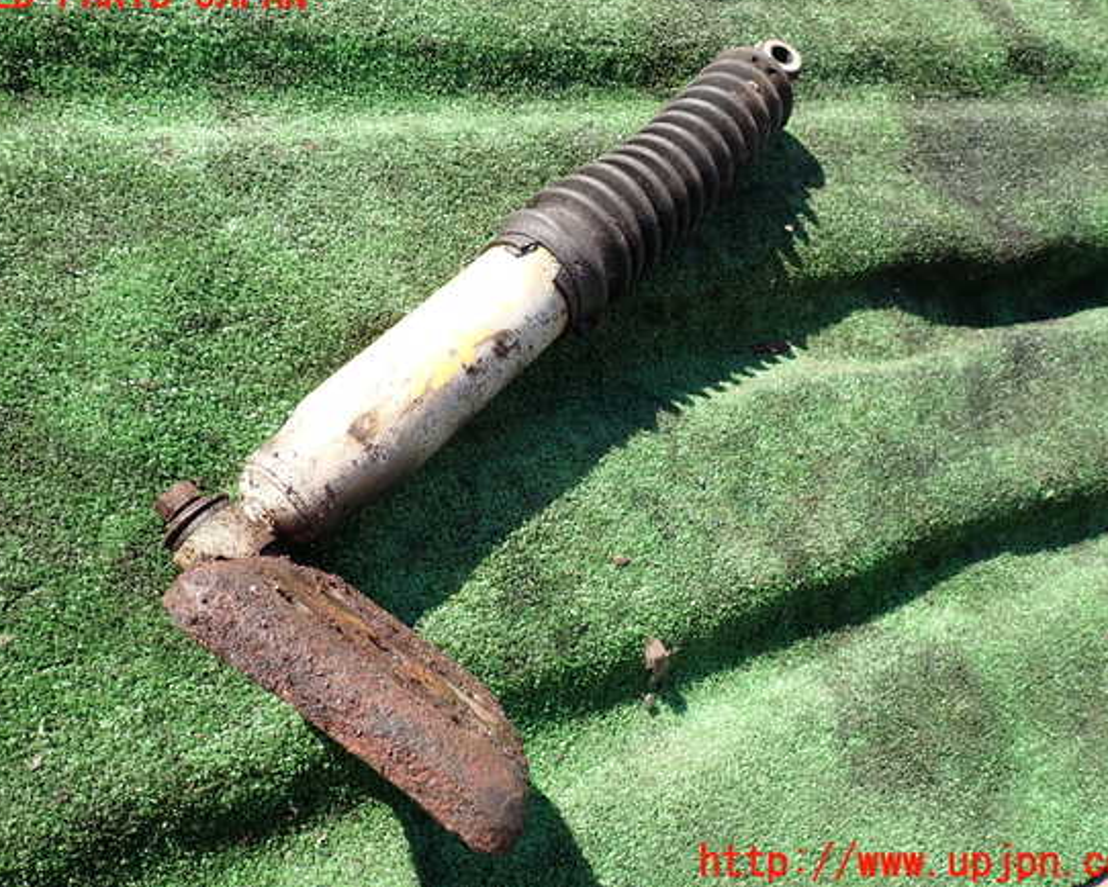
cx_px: 548
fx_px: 886
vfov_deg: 53.2
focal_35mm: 27
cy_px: 429
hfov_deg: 64.0
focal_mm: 4.5
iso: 100
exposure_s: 1/400
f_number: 2.8
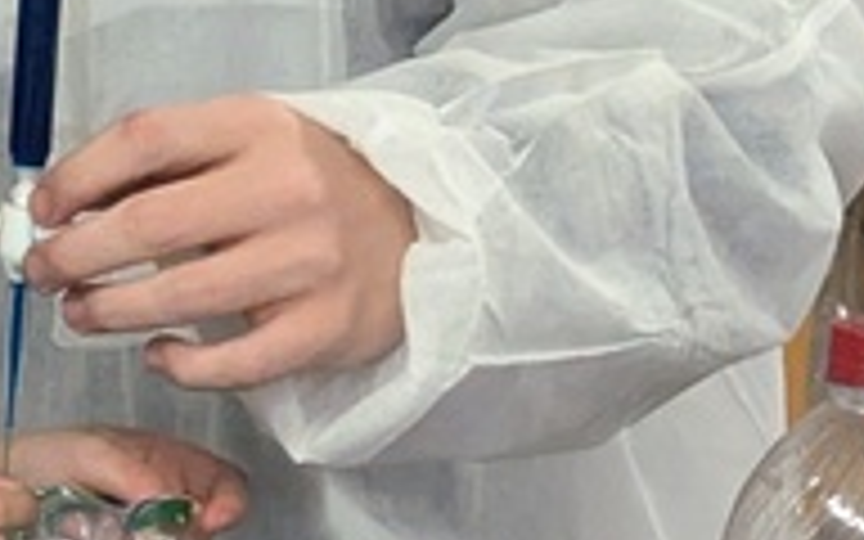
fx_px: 6405
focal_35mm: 272
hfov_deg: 7.2
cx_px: -1228
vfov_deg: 4.8
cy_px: 394
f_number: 1.85
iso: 886
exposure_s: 1/120
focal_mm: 6.81
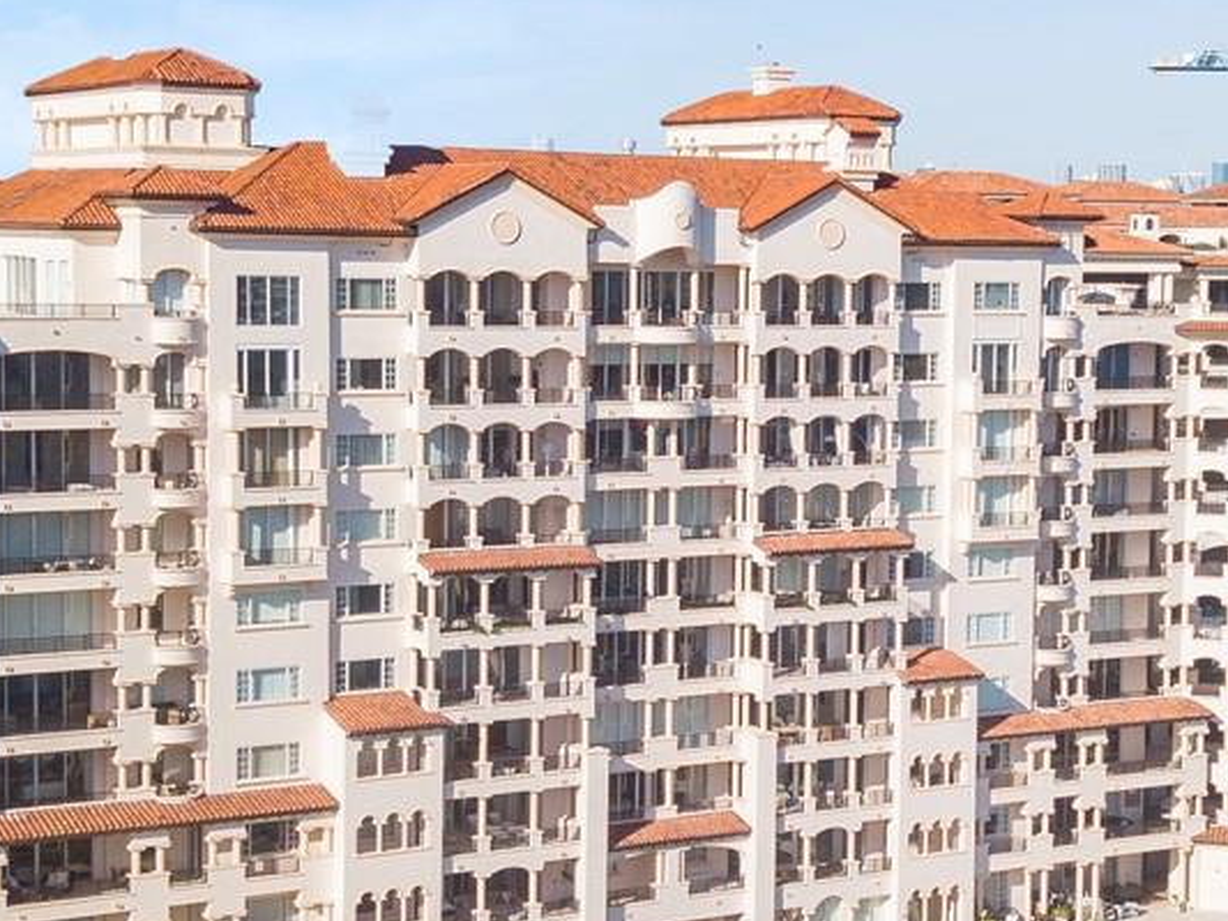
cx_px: 788
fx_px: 2768
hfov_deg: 24.9
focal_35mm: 78
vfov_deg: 18.9
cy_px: 519
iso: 100
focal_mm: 4.73
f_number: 2.2
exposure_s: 1/400
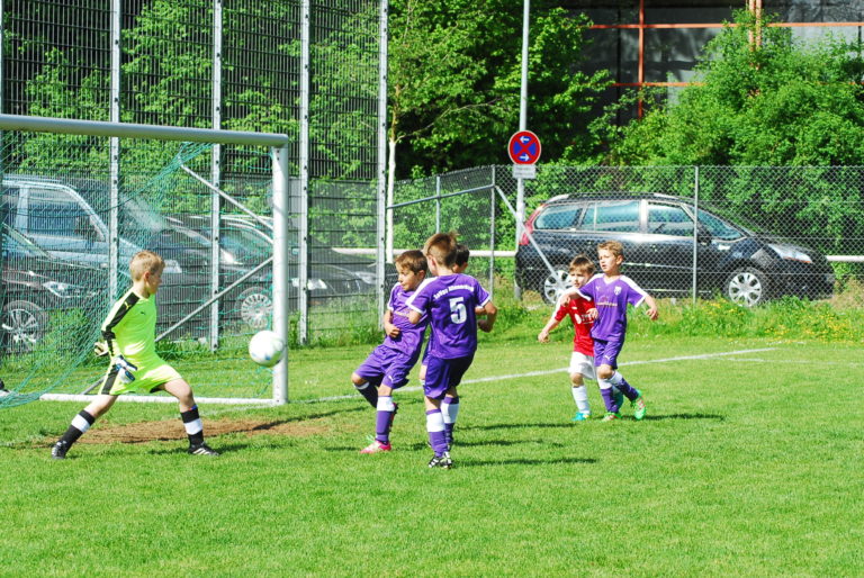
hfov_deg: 16.6
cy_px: 289
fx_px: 2955
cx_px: 432
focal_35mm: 123
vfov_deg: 11.2
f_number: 5.6
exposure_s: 1/500
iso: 200
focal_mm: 82
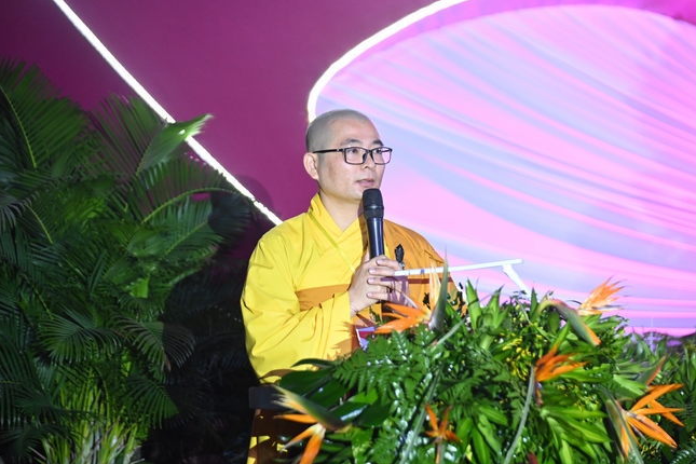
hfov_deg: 15.1
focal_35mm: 136
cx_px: 349
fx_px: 2629
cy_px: 232
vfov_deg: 10.1
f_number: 4.8
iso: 3200
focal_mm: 135
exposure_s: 1/125
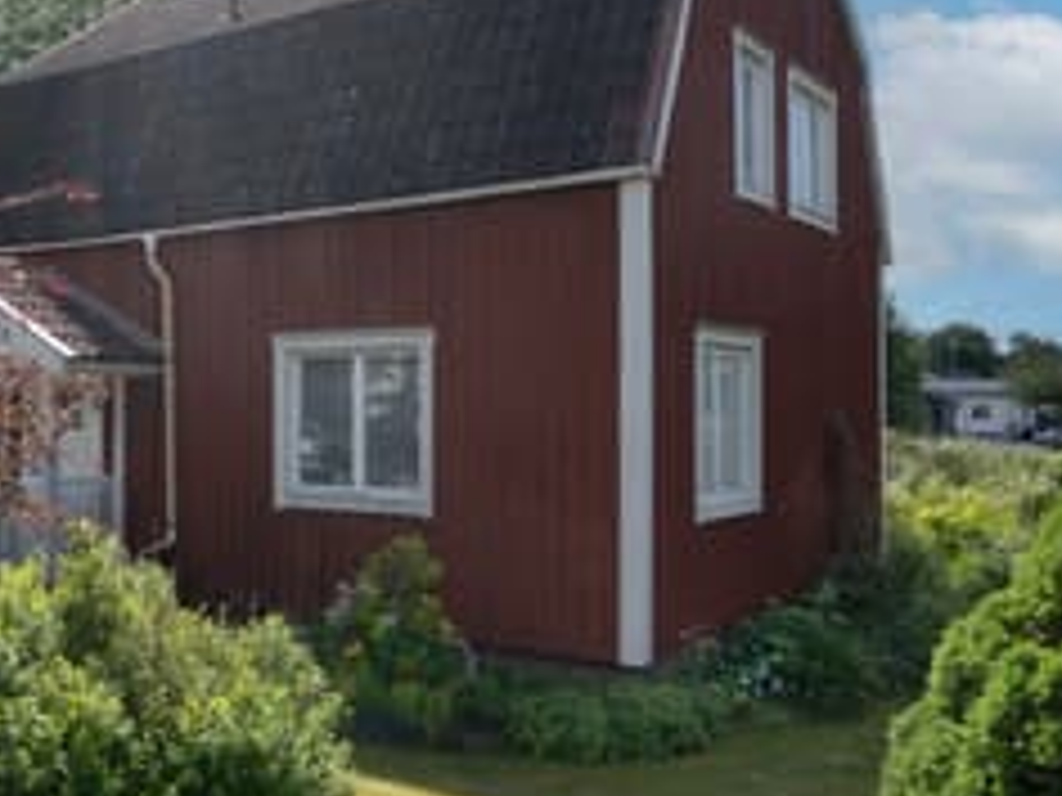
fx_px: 1258
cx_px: 220
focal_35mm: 41
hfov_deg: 43.7
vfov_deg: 34.7
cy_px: 247
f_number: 10
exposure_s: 1/160
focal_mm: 16
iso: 100
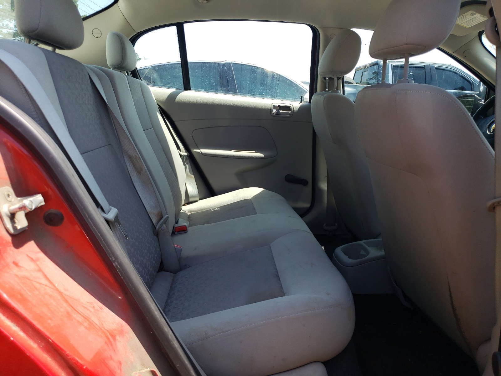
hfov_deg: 67.3
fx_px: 376
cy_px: 188
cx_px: 250
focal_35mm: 26
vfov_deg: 53.1
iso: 50
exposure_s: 1/667
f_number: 1.5
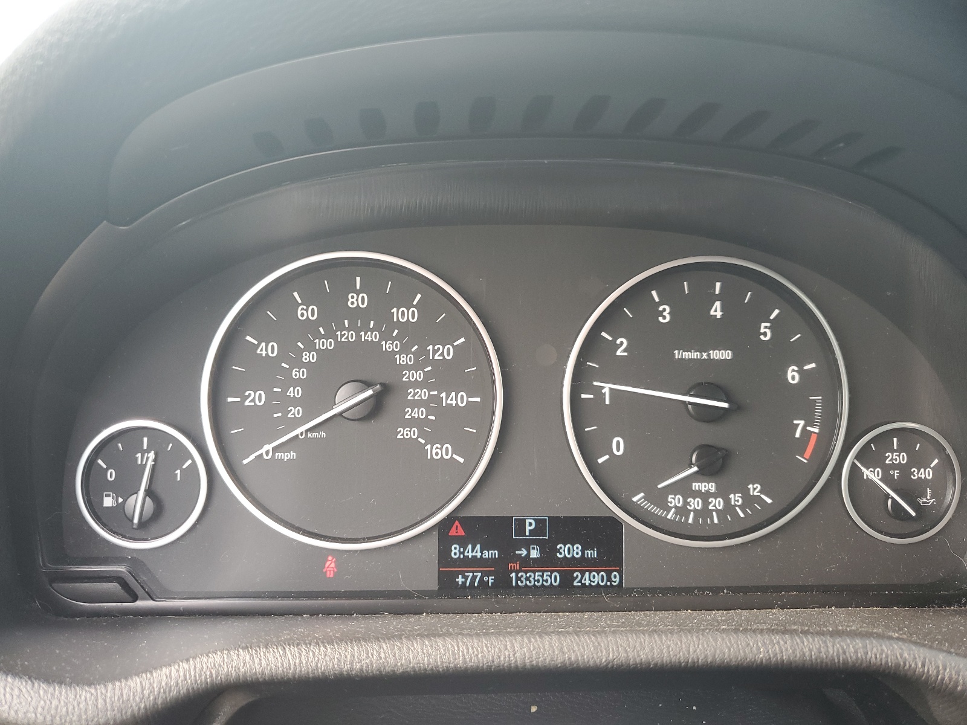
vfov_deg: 53.1
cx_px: 484
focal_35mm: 26
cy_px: 362
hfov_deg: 67.3
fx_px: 726
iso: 65
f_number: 1.5
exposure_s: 1/120
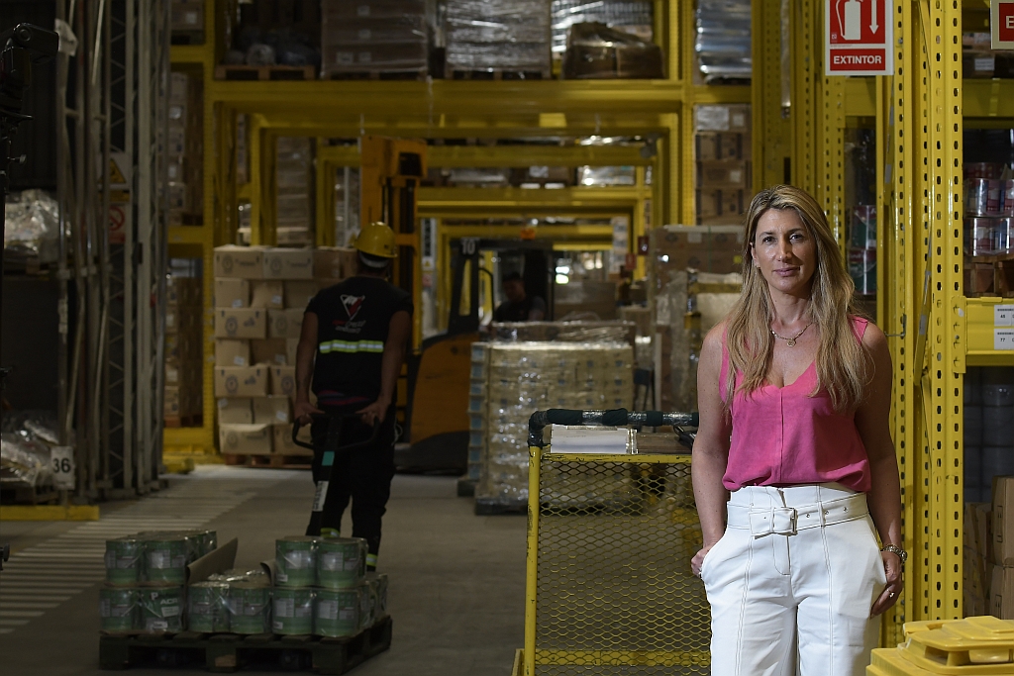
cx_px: 507
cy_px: 338
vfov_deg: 13.0
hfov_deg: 19.5
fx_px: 2958
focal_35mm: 105
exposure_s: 1/125
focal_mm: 70
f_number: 5
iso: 1000
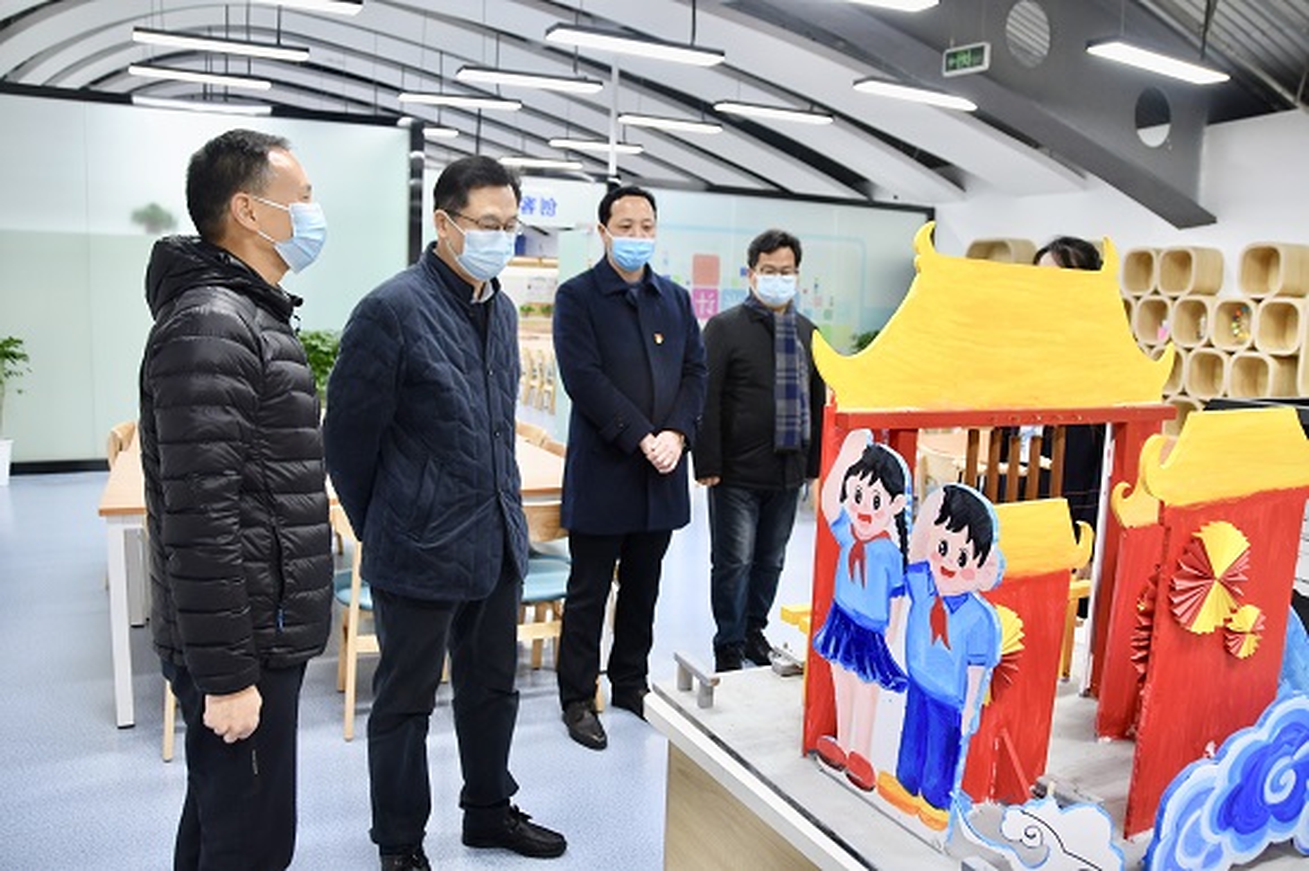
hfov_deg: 67.4
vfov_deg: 47.9
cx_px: 654
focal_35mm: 27
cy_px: 436
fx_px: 981
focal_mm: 18
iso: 900
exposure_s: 1/125
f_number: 3.5
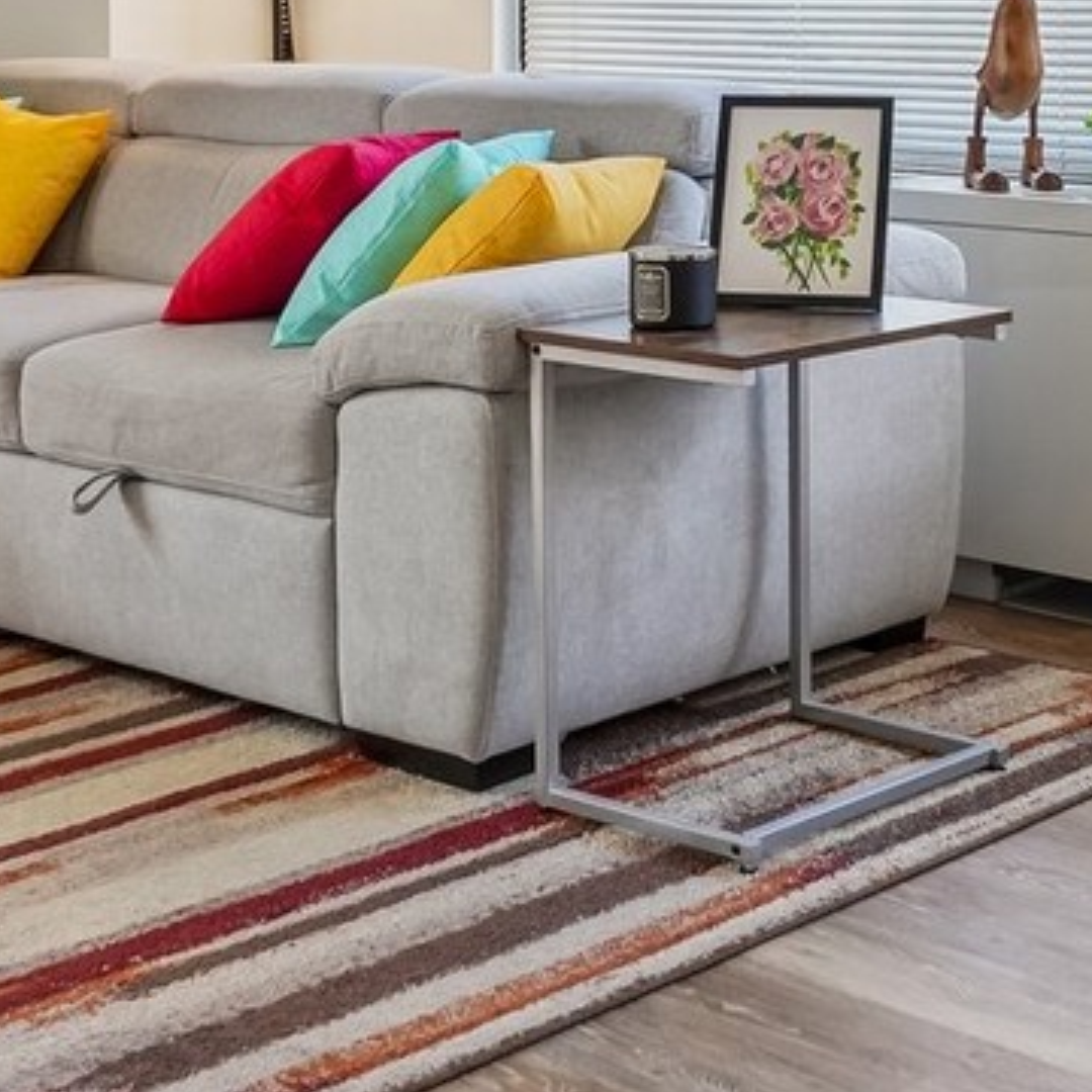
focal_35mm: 68
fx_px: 2427
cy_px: 6
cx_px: 652
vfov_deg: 24.2
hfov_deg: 25.3
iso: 400
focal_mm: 16
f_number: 8
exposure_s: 1/30
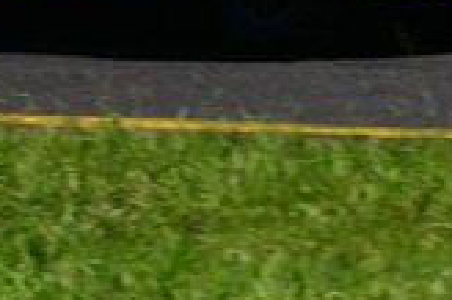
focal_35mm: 1468
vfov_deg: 0.9
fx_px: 18413
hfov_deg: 1.4
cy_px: -402
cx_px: 113
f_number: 11
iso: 320
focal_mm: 200
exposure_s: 1/640
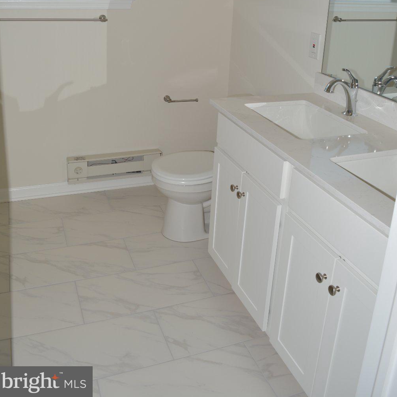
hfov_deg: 47.2
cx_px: 196
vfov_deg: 45.5
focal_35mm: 35
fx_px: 454
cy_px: 96
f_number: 7.1
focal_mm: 18
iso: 100
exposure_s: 1/200
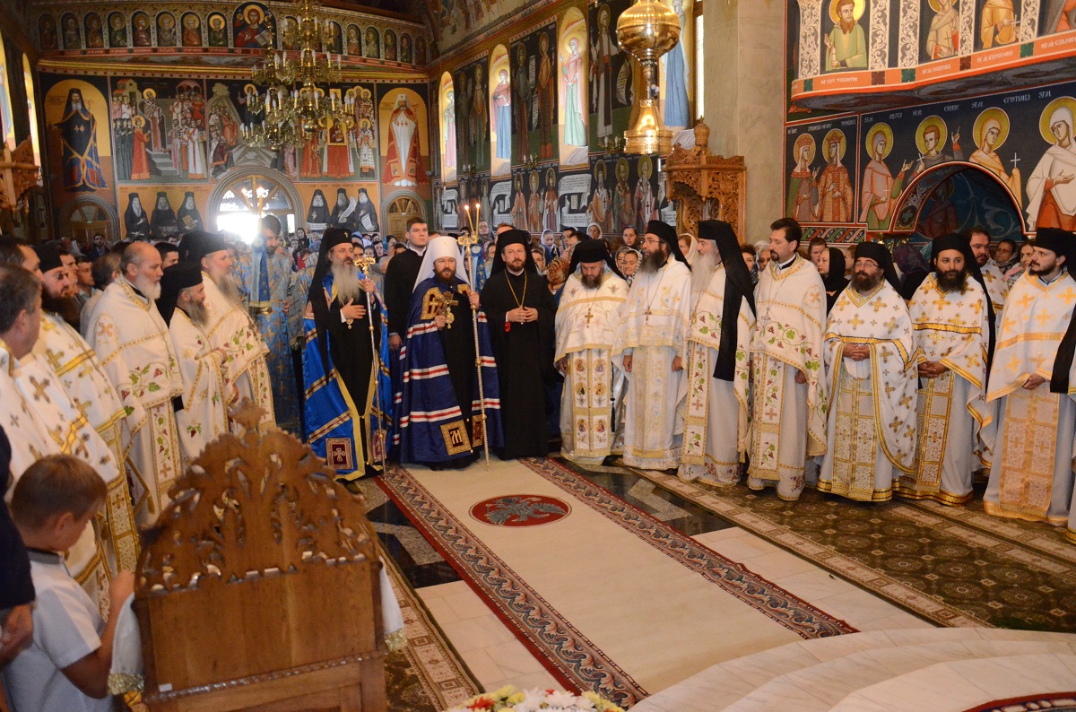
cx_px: 538
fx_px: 805
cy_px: 356
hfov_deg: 67.5
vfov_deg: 47.7
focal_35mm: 27
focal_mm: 18
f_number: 3.5
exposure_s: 1/100
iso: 5000
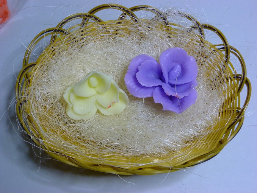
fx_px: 371
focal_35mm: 50
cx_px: 128
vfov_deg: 29.1
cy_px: 96
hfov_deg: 38.2
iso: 400
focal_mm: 9
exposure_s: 1/50
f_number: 3.2
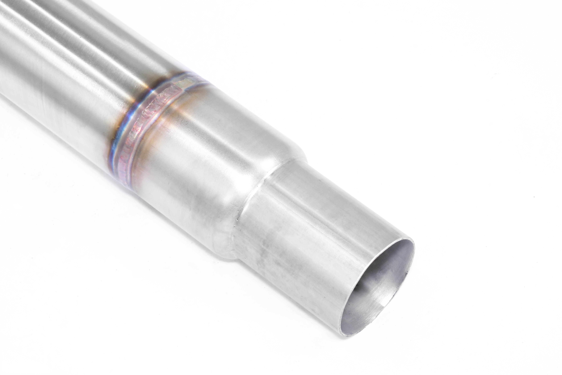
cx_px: 281
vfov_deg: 10.2
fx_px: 2107
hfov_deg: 15.2
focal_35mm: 135
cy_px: 188
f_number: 20
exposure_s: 1/80
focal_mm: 90
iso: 4000
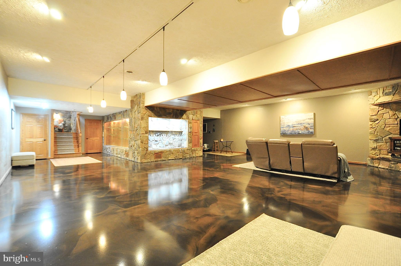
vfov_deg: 77.2
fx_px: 167
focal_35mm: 15
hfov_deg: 100.5
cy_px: 133
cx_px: 200
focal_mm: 10
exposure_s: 1/13
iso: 1600
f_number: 3.5
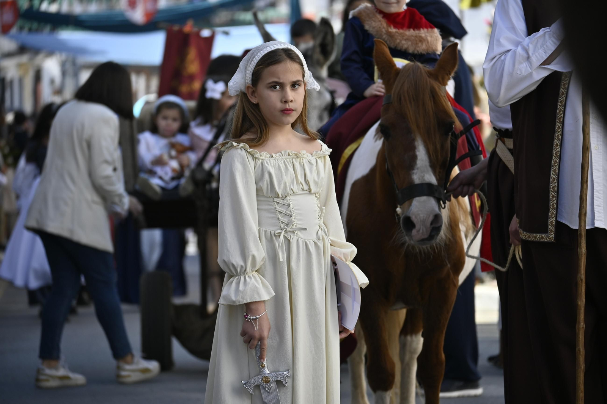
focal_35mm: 248
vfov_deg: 5.5
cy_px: 202
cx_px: 304
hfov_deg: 8.3
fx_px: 4172
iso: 200
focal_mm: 165
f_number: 5.6
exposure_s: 1/500
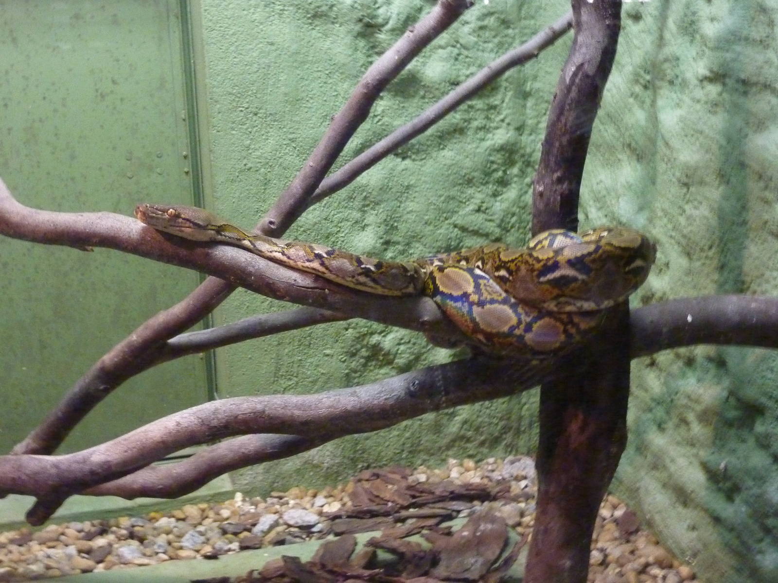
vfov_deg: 30.3
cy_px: 292
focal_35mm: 48
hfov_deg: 39.7
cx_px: 389
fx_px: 1079
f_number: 3.8
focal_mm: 7.9
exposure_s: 1/8
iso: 800
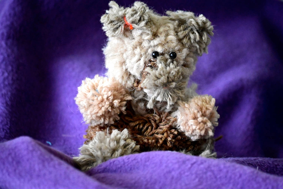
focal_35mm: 315
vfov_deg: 4.4
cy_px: 94
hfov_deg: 6.5
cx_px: 142
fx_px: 2476
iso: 9000
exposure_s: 1/320
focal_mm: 210
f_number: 5.3
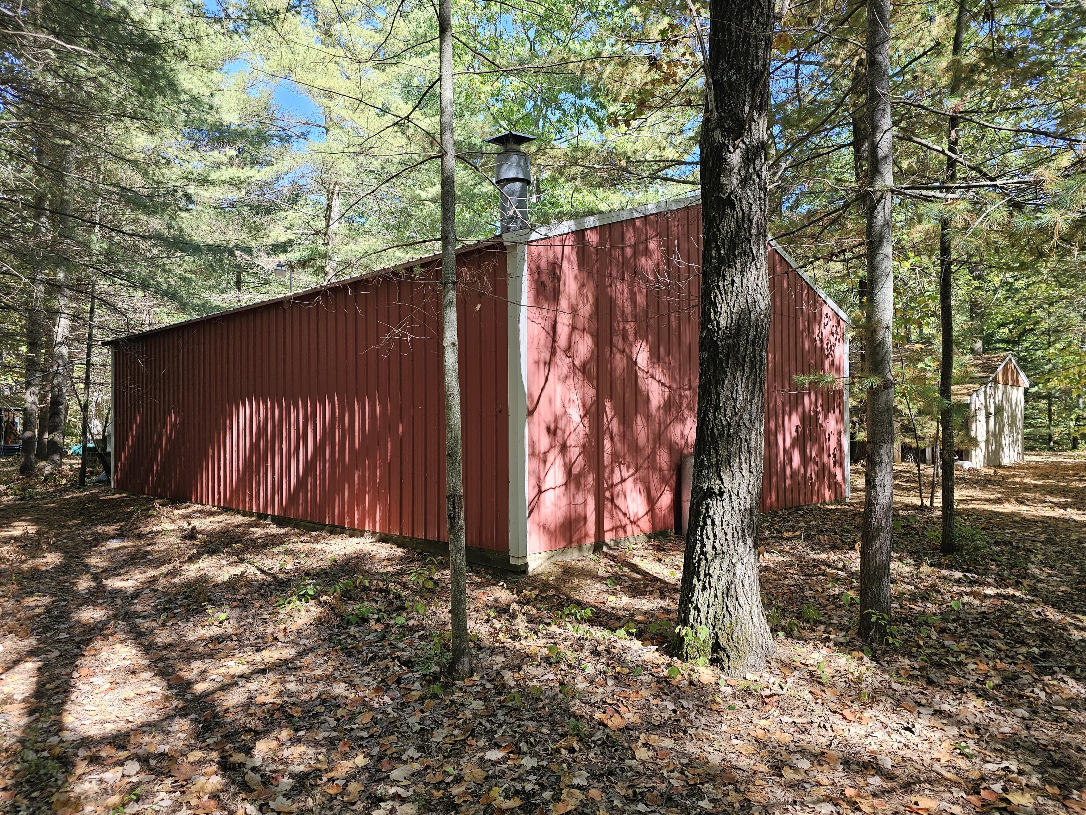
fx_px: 722
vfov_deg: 58.9
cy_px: 408
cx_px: 543
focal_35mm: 23
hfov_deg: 73.9
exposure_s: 1/207
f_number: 1.7
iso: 50
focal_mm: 6.3
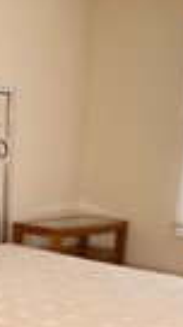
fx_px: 572
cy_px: 299
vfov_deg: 30.4
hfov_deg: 17.8
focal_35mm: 66
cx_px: 11
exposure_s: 1/120
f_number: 1.78
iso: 160
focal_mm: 6.86
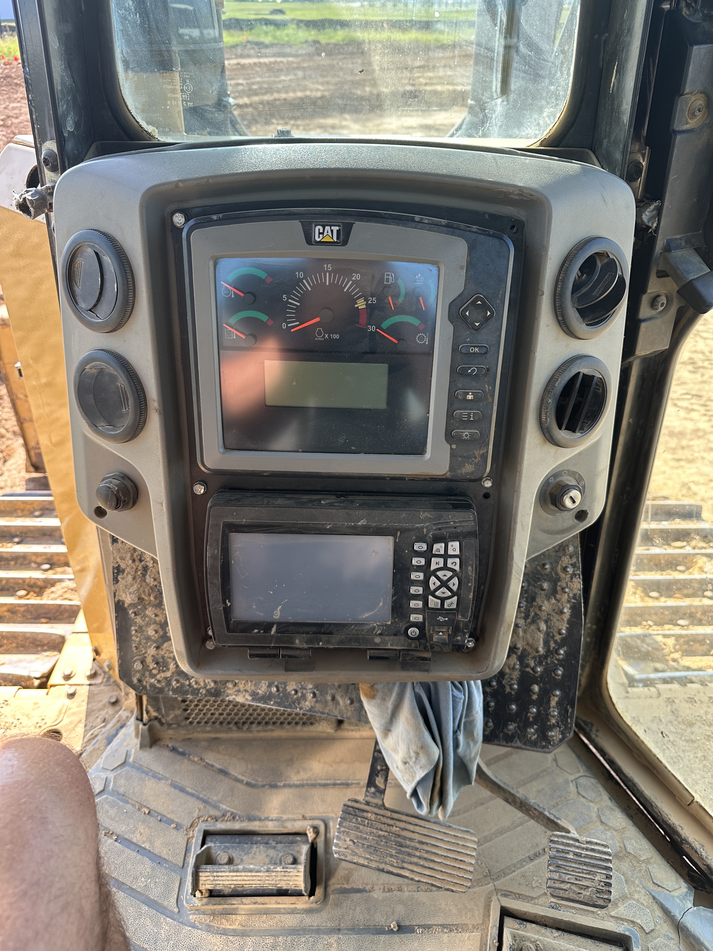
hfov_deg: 56.8
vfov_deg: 71.6
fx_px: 659
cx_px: 356
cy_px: 476
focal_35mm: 24
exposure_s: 1/389
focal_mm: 6.86
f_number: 1.78
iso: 80
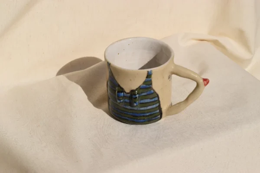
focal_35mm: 82
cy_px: 86
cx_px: 130
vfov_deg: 16.6
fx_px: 596
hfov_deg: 24.6
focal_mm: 55
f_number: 13
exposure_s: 1/640
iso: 200
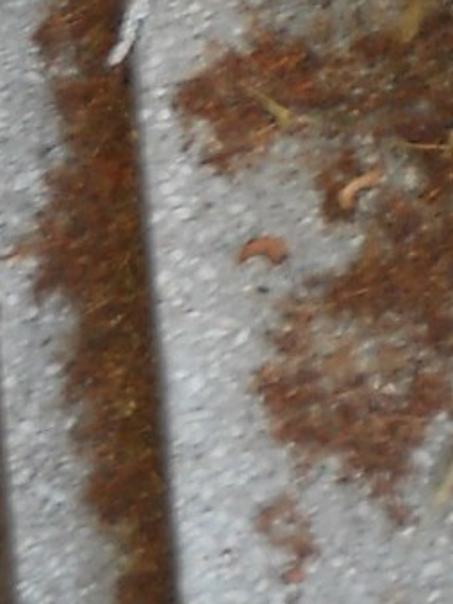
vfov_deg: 7.7
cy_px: -1007
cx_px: 826
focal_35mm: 235
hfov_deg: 6.2
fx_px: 4103
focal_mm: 6.72
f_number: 3.1
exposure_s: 1/40
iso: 80
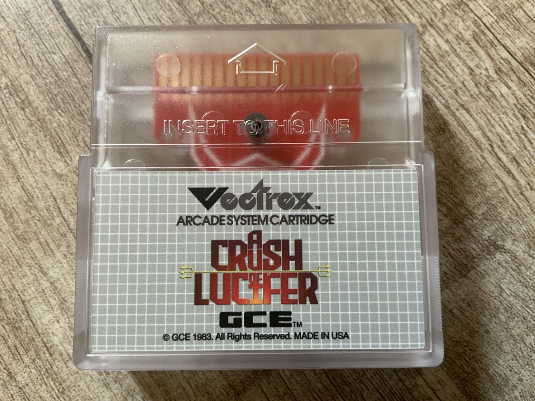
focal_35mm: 29
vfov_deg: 48.2
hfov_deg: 61.7
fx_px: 448
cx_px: 268
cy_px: 200
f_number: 1.8
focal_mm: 3
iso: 160
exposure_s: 1/60
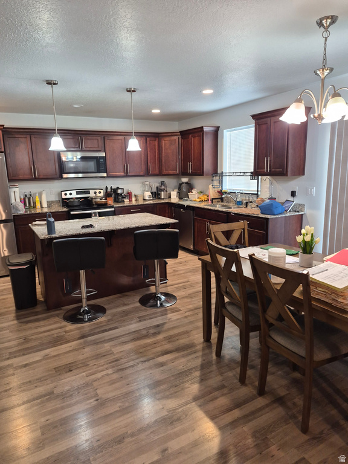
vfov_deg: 73.9
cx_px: 174
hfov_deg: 58.9
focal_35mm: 23
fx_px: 308
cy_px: 232
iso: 250
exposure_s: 1/120
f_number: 1.8
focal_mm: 5.4
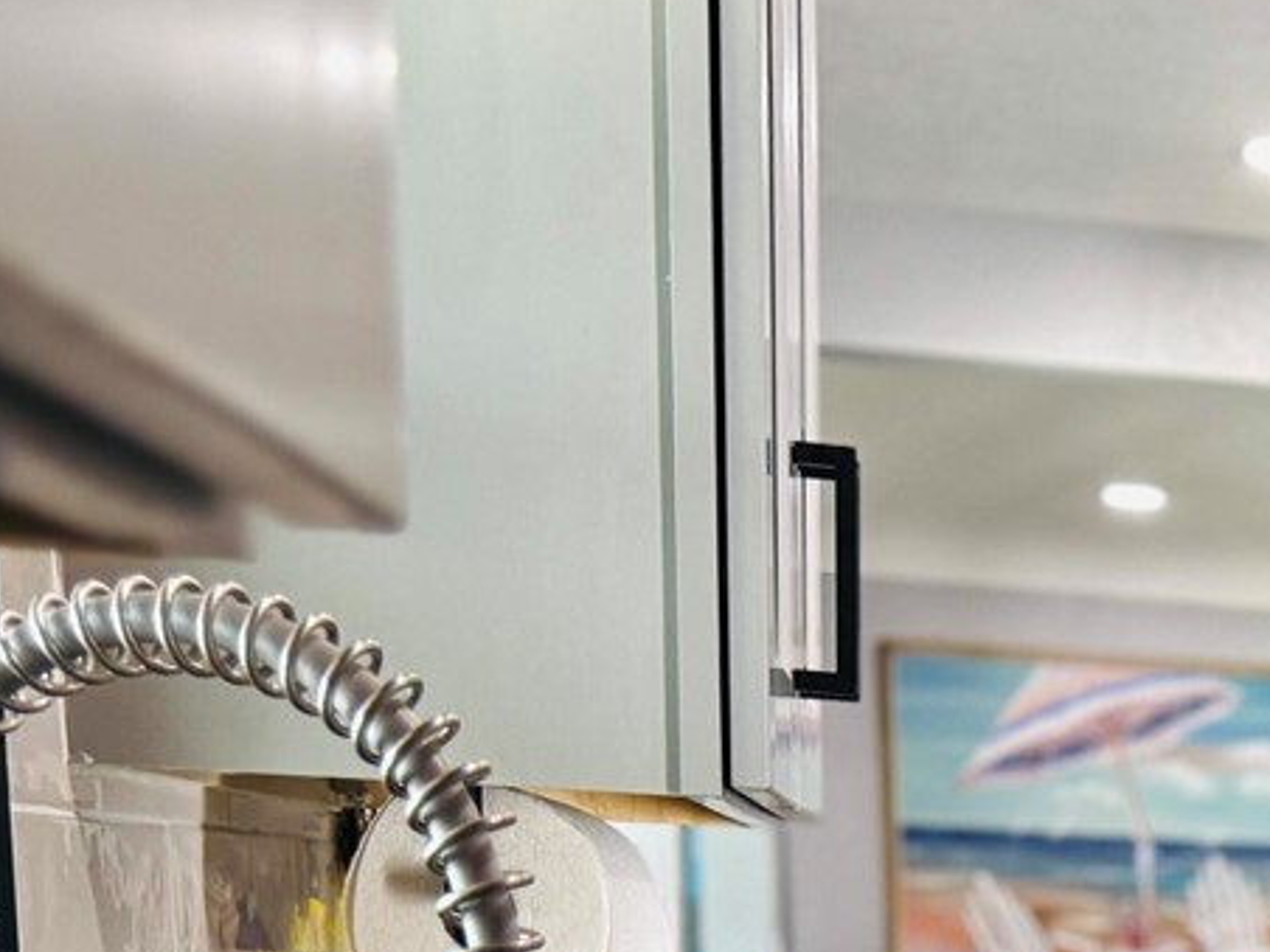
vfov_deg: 15.5
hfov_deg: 20.4
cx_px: 1784
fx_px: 3119
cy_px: 1578
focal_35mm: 85
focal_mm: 6.76
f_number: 1.78
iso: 200
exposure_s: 1/120
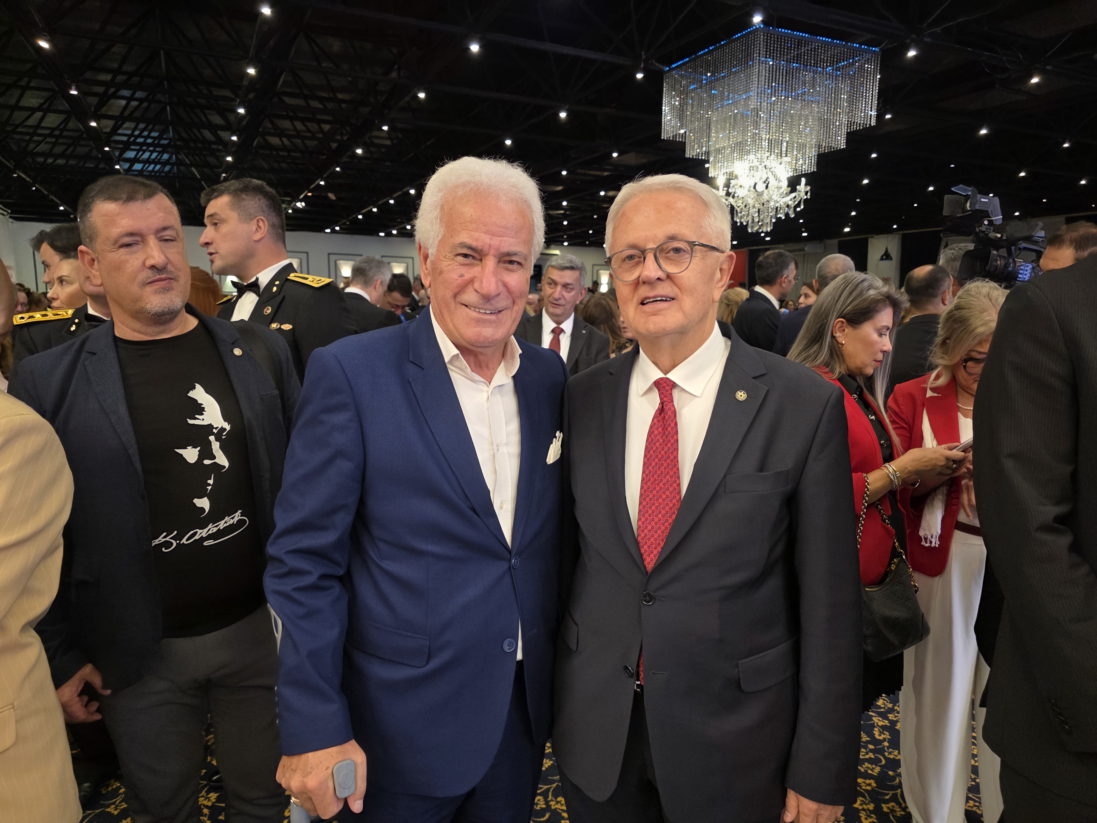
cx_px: 548
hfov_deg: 73.9
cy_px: 412
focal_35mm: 23
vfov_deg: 58.9
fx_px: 729
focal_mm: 6.3
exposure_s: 1/100
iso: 320
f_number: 1.7
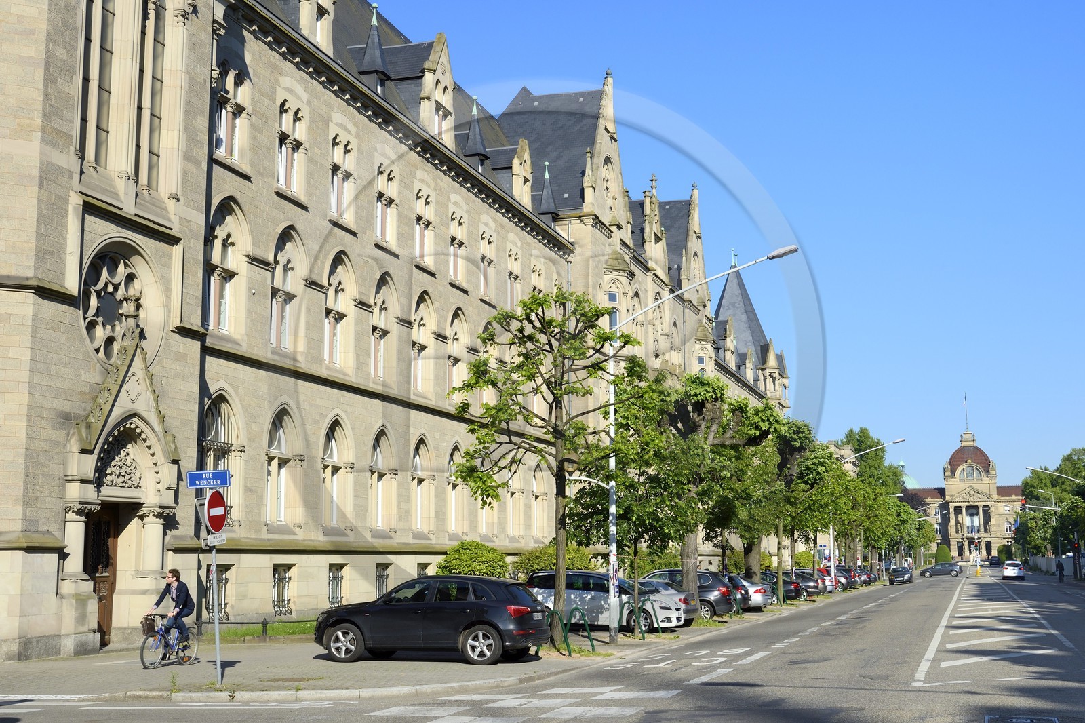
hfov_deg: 50.7
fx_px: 1145
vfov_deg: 35.0
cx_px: 542
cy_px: 362
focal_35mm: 38
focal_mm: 38
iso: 200
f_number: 13
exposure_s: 1/250
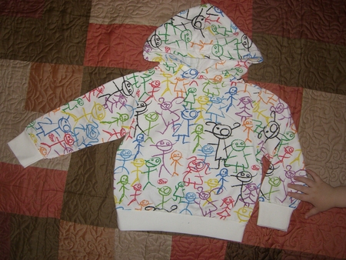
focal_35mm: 38
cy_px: 130
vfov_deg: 37.8
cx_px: 173
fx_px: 380
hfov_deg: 49.0
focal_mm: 6.2
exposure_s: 1/60
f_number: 2.7
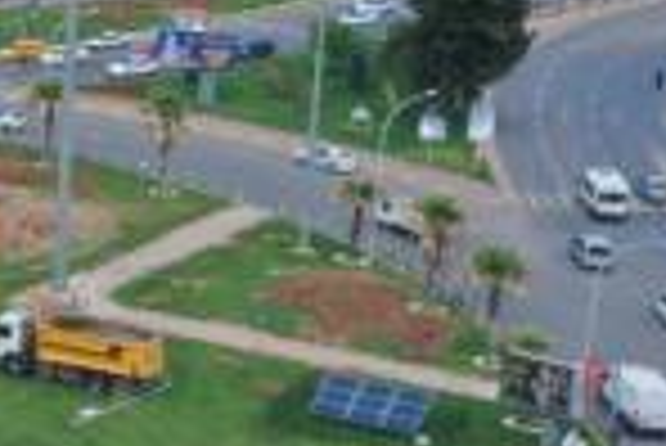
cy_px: 135
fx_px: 2204
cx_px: -536
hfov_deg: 14.9
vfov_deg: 11.5
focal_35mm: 119
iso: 100
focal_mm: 10.26
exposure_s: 1/320
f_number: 5
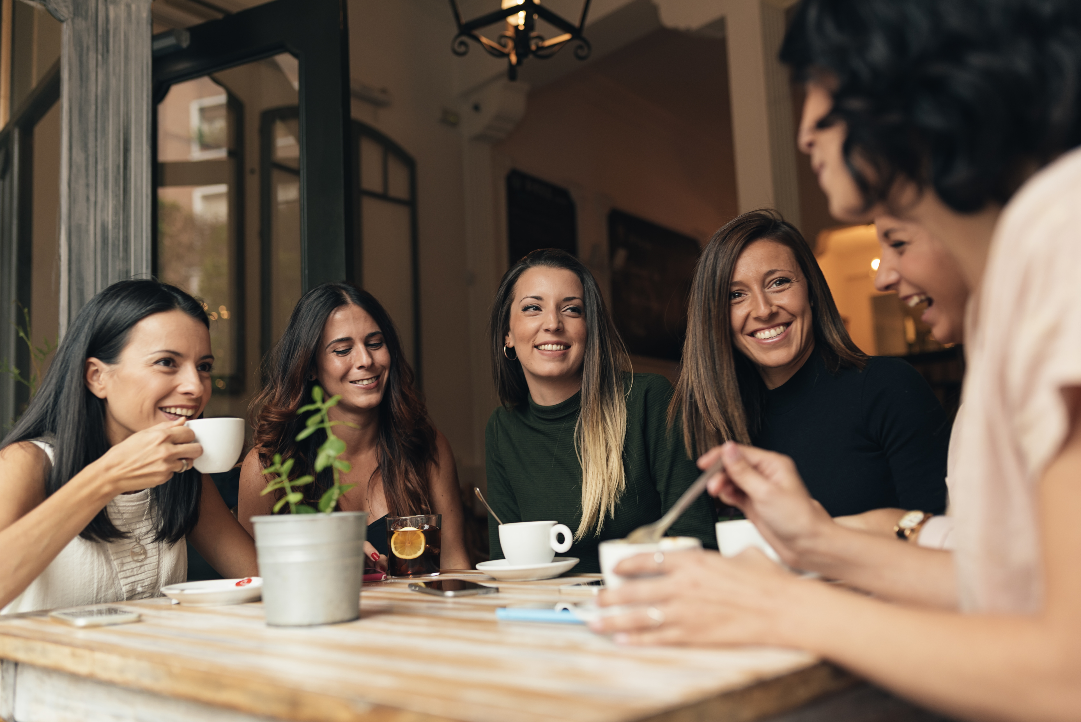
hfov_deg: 54.4
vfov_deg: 37.9
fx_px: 1051
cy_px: 361
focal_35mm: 35
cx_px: 540
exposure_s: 1/100
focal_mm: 35
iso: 250
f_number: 2.5
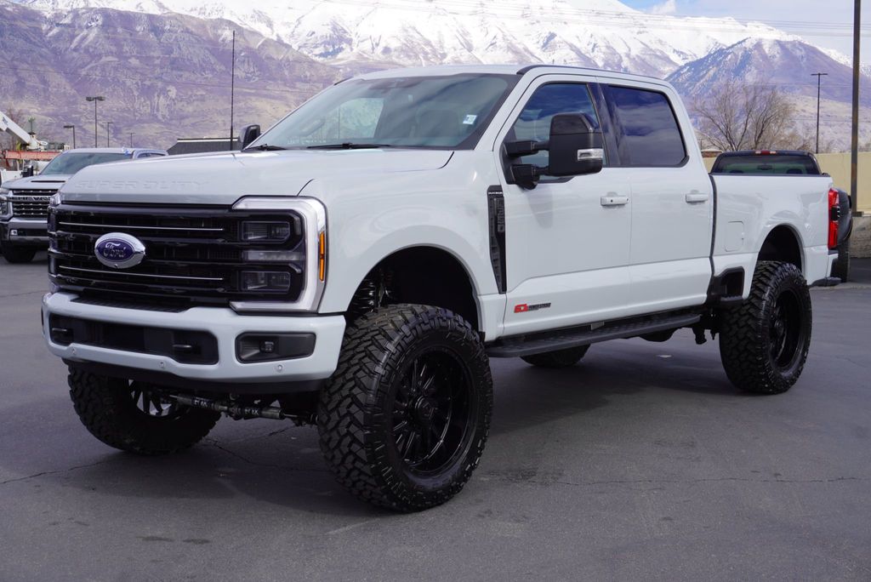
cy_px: 291
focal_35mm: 50
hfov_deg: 39.9
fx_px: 1198
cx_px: 436
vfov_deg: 27.3
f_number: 11
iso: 100
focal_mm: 33
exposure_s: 1/125
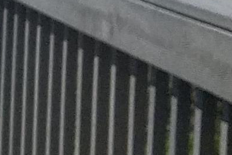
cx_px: -396
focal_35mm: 206
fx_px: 1328
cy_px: -50
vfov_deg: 6.6
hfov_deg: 8.7
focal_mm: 4.2
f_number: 1.7
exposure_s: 1/18182
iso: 160
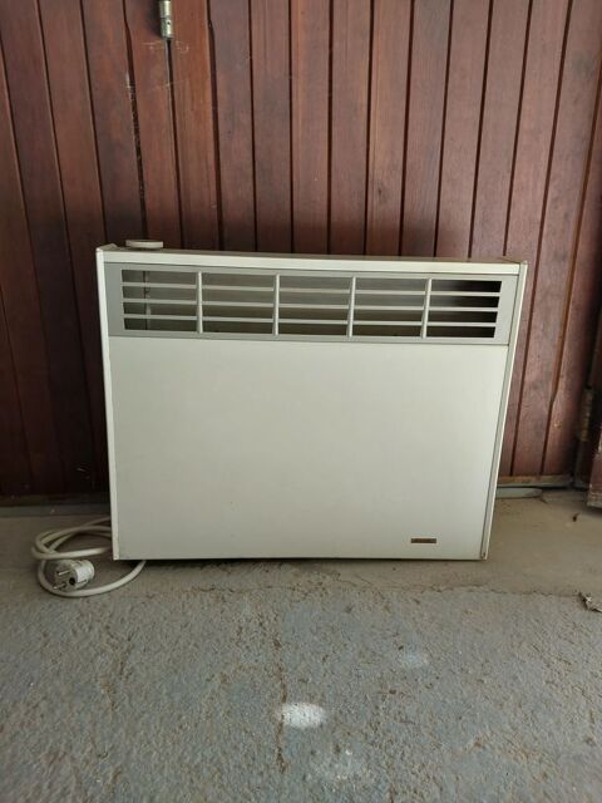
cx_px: 301
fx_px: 696
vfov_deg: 60.0
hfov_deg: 46.8
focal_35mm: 30
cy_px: 402
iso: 32
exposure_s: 1/50
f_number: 1.8
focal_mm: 4.6
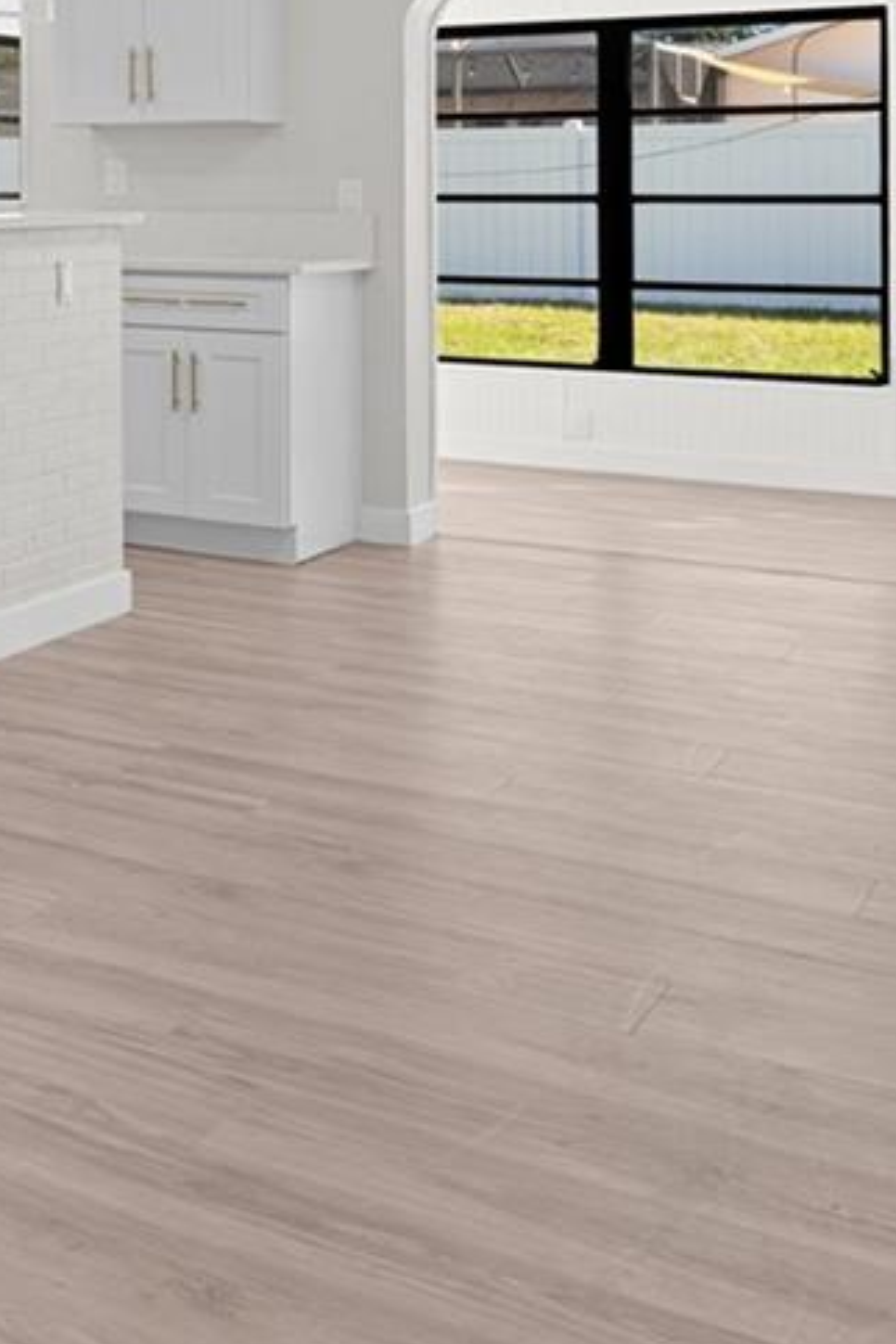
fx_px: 1979
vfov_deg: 35.8
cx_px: -529
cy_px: 200
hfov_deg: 20.8
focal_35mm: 53
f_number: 9
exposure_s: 1/1.25
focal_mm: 16
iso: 250
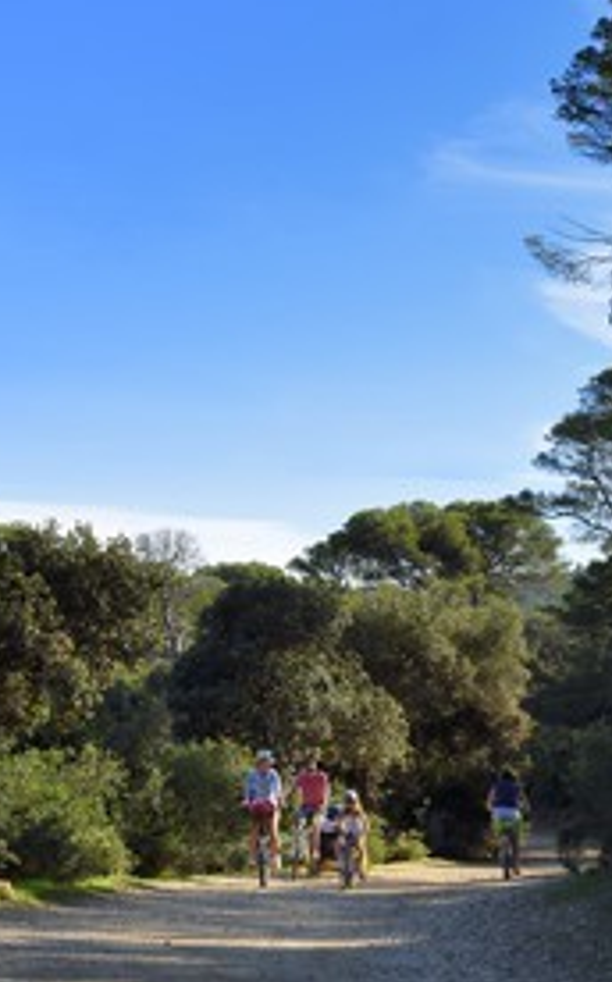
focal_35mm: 87
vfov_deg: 23.8
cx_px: 64
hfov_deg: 14.8
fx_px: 2327
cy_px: 491
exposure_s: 1/250
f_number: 10
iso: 200
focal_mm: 56
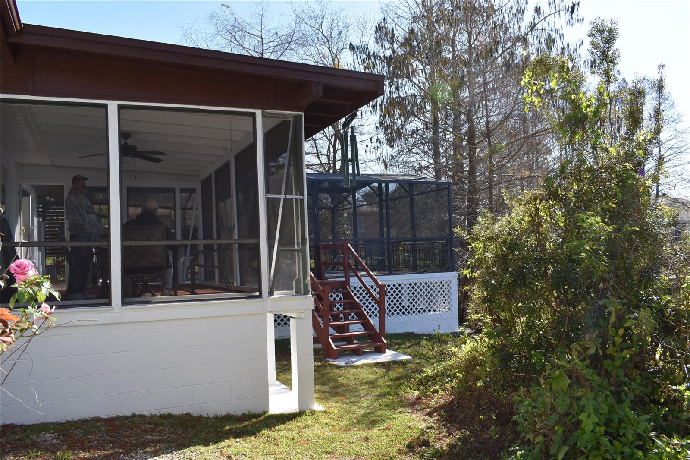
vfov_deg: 43.6
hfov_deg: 61.9
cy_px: 230
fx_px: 575
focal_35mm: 30
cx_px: 345
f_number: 8
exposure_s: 1/100
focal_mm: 20
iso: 100
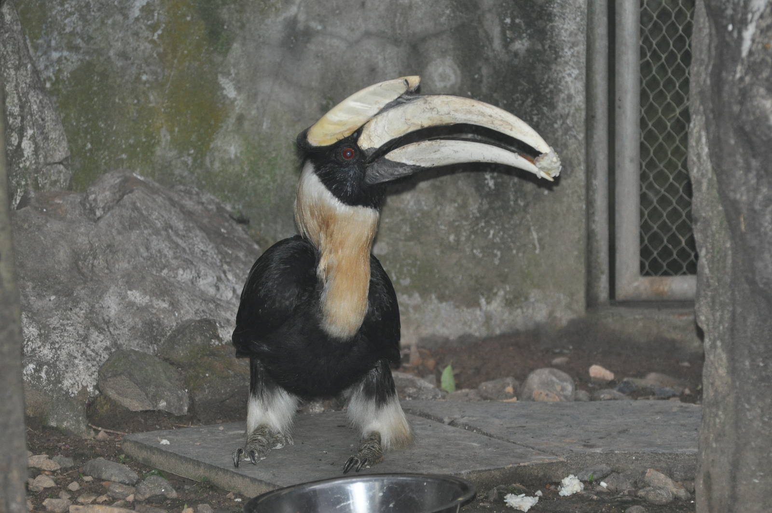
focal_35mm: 248
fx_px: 5301
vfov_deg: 5.5
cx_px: 386
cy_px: 256
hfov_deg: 8.3
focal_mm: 165
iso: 800
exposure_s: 1/60
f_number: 5
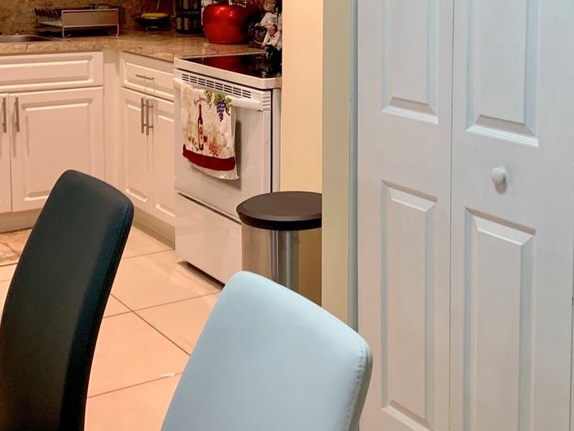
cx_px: 357
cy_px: 87
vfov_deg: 24.4
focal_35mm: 59
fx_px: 979
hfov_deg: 32.5
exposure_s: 1/60
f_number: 1.8
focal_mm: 4.25
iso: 100
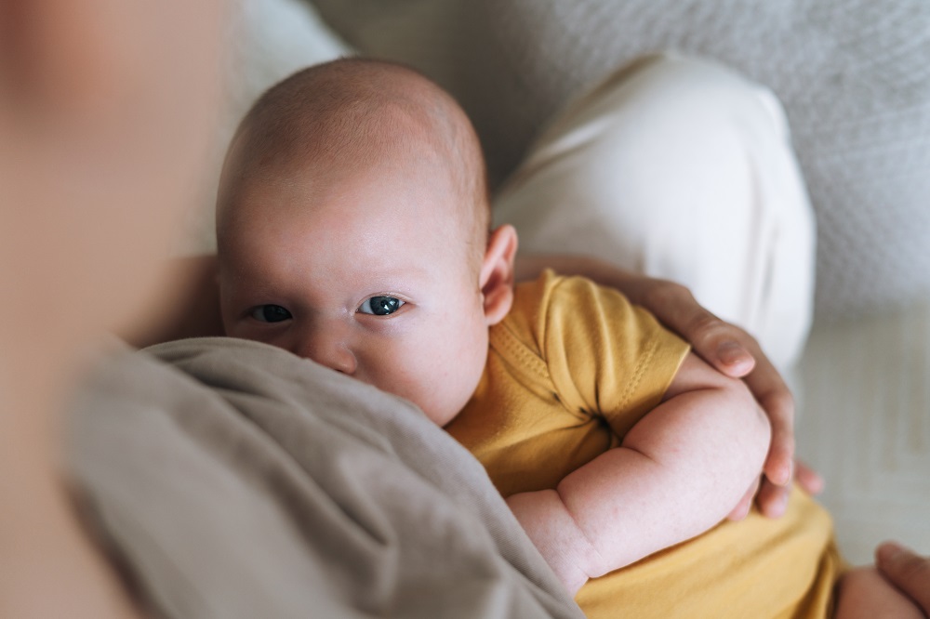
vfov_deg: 27.0
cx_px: 465
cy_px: 310
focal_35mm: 50
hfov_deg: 39.6
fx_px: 1291
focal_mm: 50
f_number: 2.2
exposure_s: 1/200
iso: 250
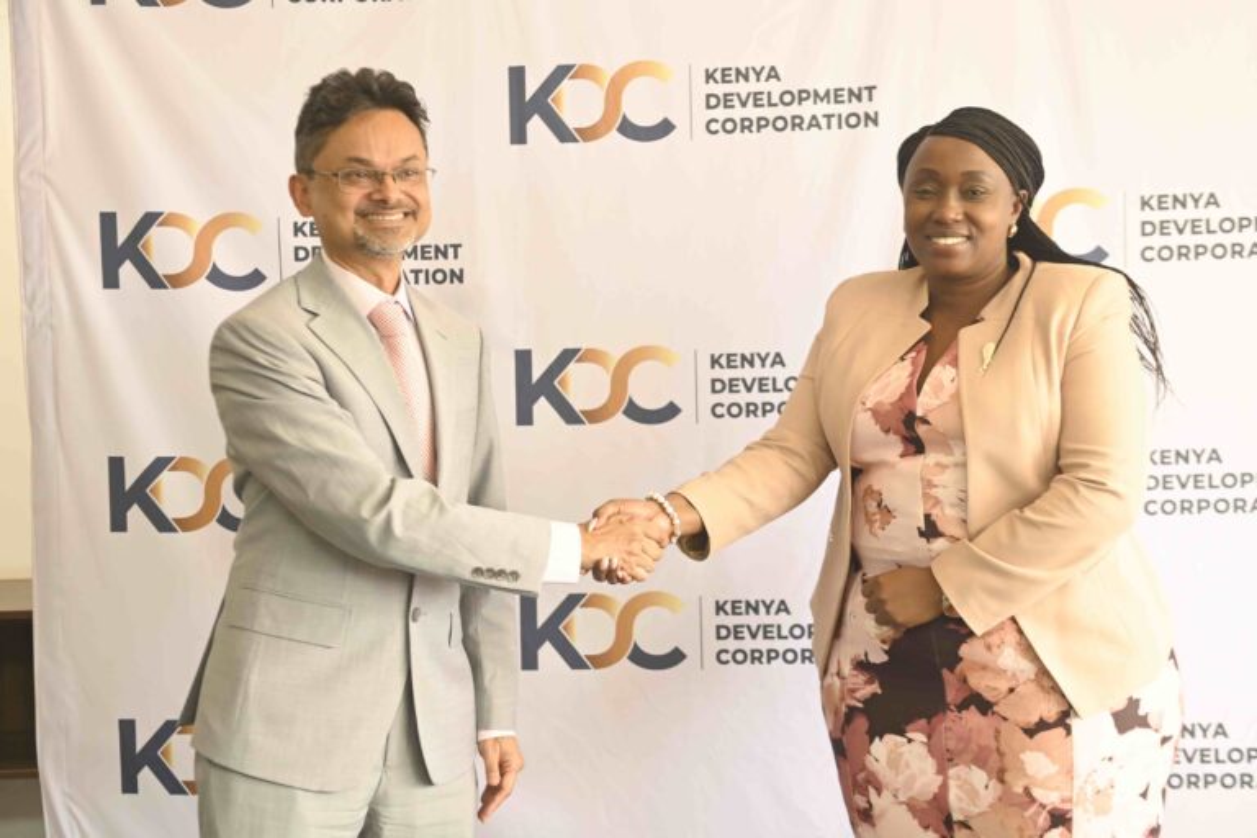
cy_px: 419
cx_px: 628
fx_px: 1816
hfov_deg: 38.2
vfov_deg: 26.0
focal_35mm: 52
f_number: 4.5
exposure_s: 1/200
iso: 1600
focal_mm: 52
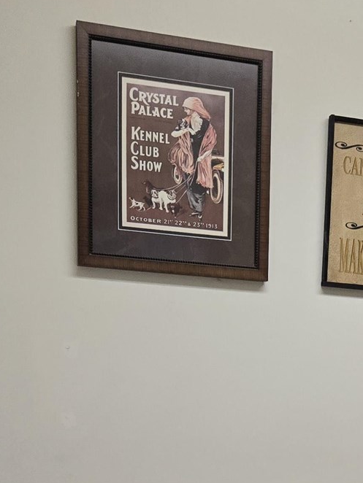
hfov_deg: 17.7
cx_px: 416
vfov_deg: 22.7
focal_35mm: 80
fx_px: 1118
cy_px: 557
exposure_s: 1/120
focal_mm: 5.4
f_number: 1.8
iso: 160
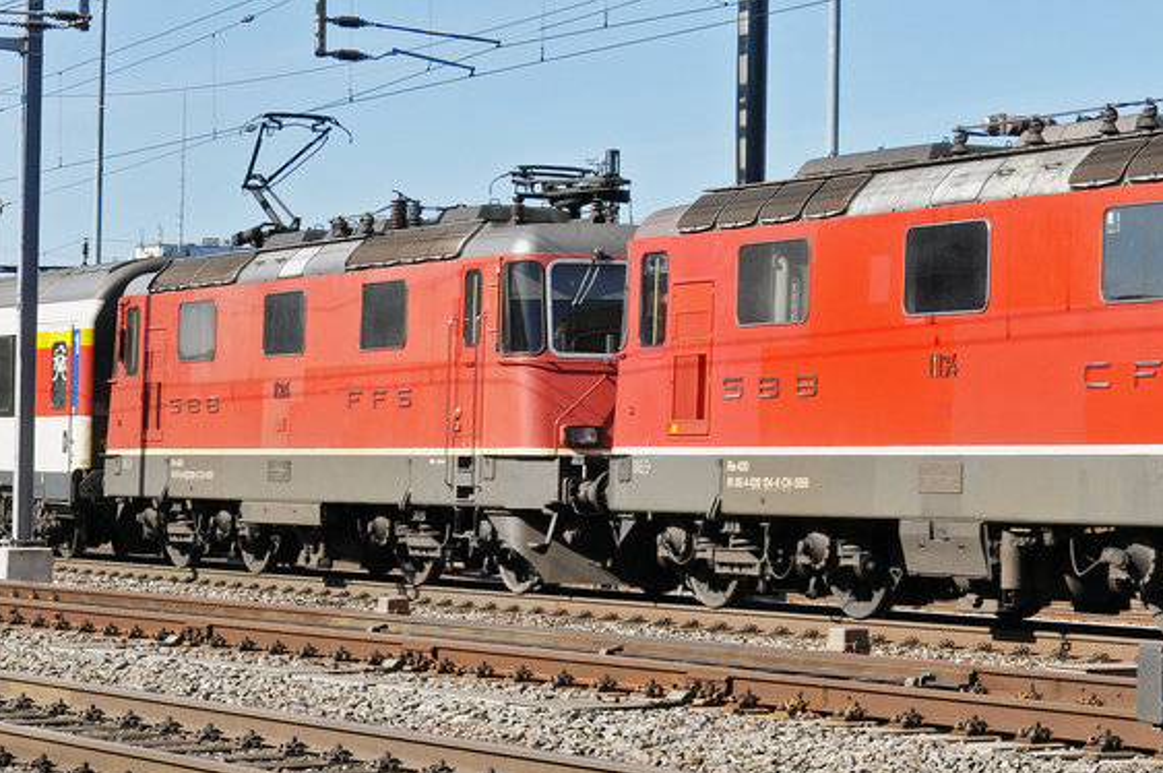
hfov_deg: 17.7
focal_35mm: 115
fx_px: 3711
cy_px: 193
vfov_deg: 11.9
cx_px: 938
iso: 400
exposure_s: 1/1000
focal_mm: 36
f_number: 8
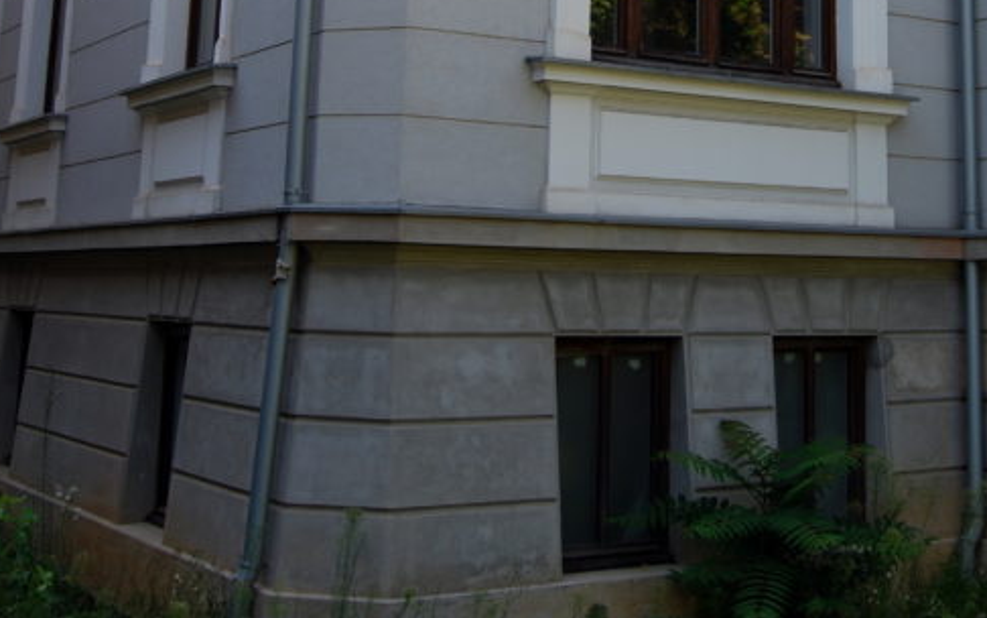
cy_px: -50
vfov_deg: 21.3
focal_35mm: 58
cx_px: 682
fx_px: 1560
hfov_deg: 34.7
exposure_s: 1/125
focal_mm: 18
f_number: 5.6
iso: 110
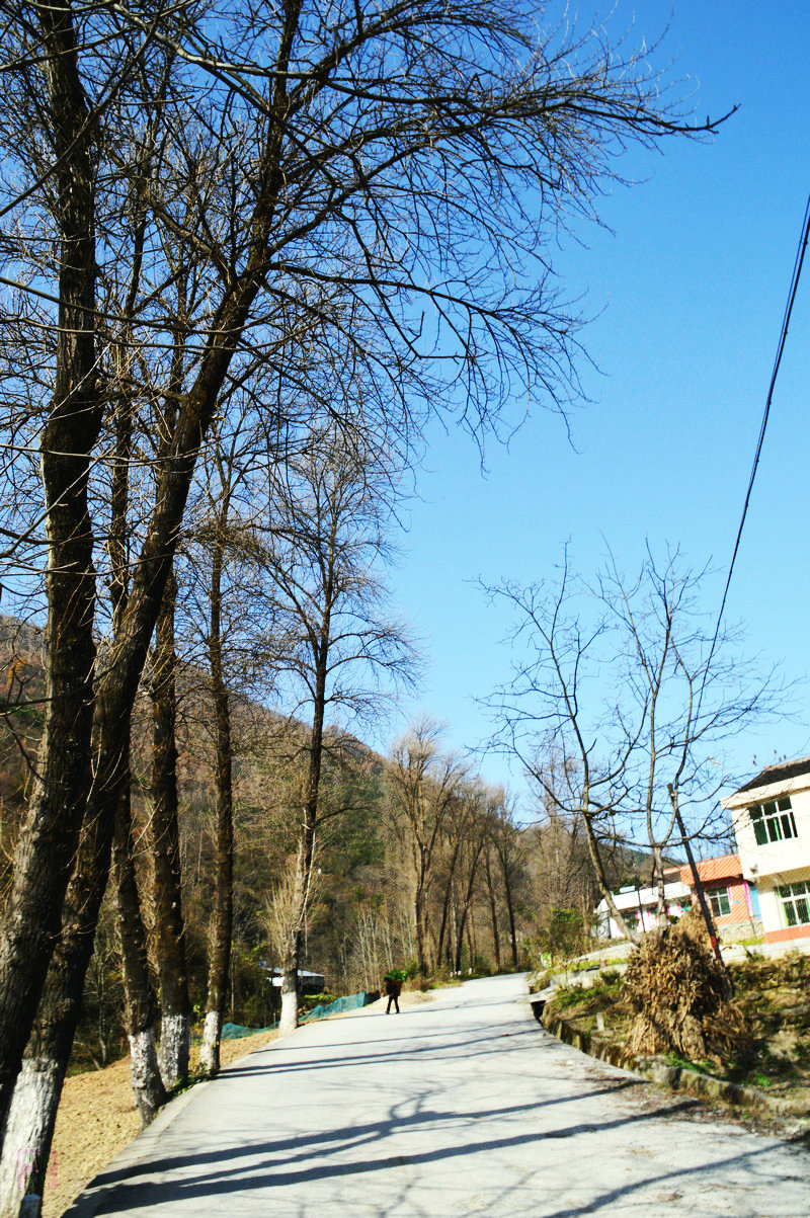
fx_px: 913
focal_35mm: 27
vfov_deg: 67.4
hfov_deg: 47.9
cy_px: 609
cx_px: 405
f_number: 11
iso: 360
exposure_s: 1/500
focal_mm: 18
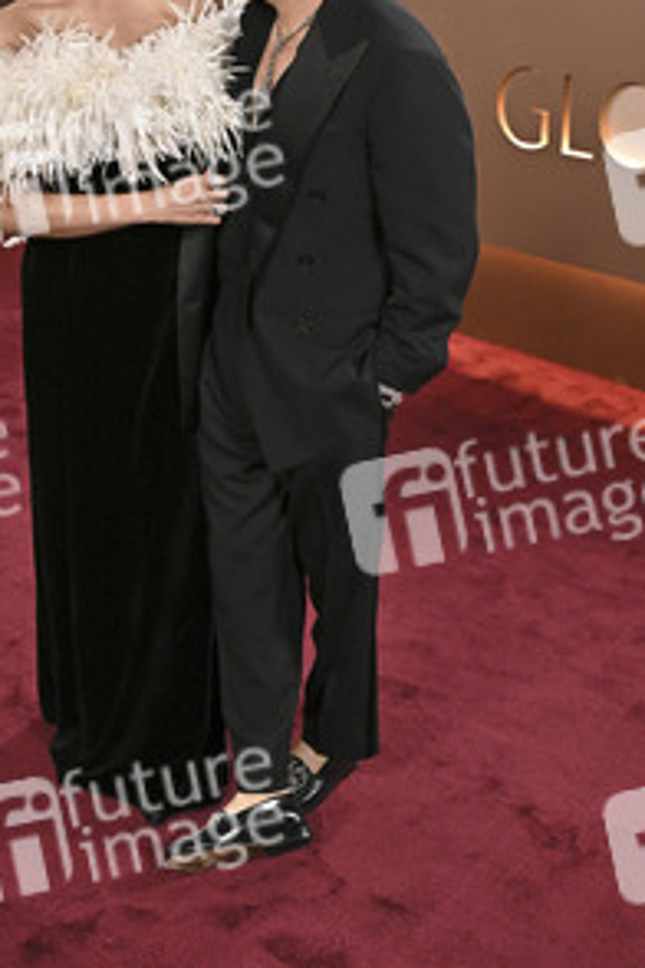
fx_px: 1424
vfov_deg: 37.2
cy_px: 333
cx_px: 211
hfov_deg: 25.4
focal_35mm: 53
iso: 2500
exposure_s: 1/320
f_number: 5.6
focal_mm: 39
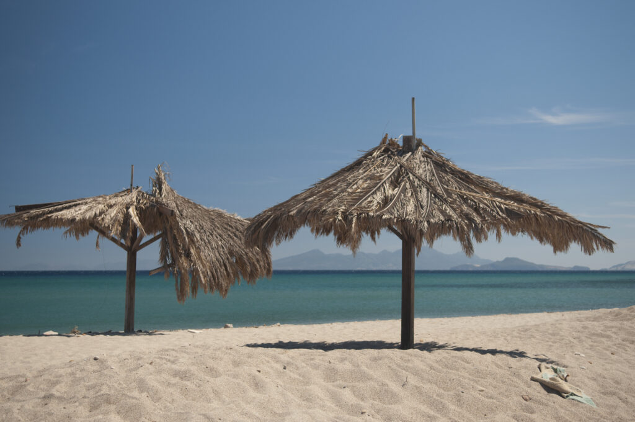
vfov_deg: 29.8
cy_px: 211
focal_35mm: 45
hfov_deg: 43.7
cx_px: 318
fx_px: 793
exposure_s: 1/1000
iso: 100
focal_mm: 30
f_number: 2.8
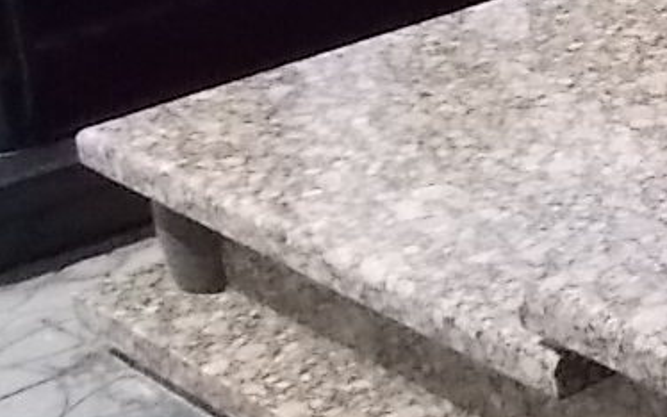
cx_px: 1282
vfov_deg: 11.0
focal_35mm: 118
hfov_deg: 14.9
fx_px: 2146
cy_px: -52
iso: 400
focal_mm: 4.6
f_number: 8
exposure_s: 1/500
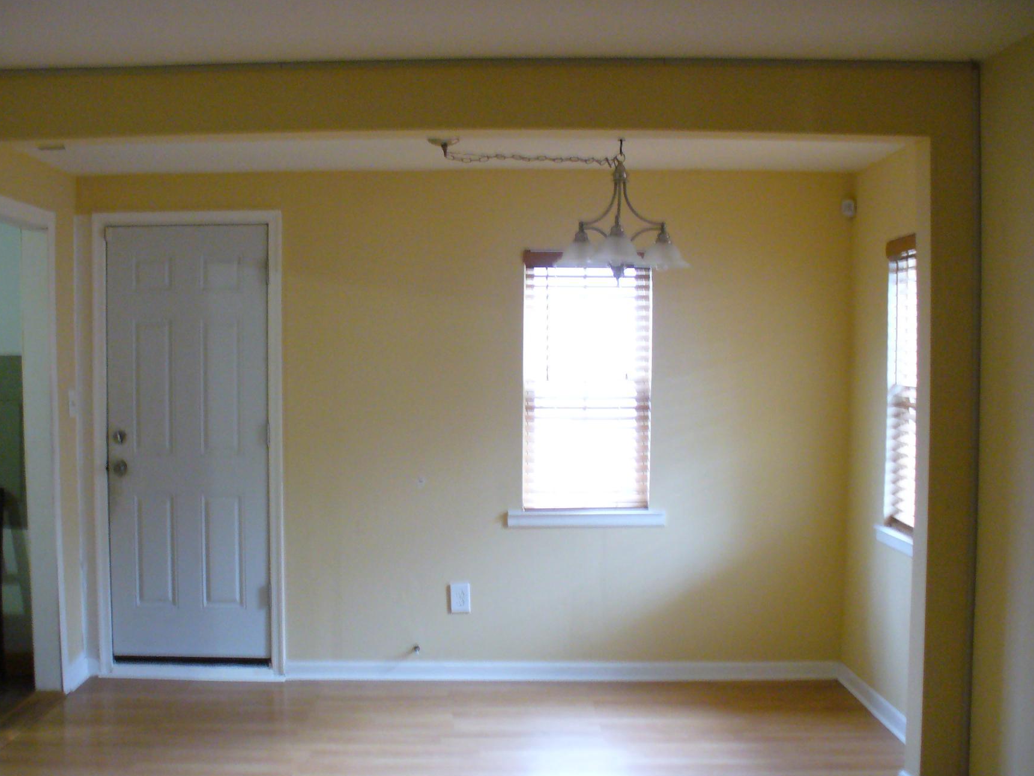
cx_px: 512
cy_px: 438
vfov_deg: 32.8
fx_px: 1314
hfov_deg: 42.9
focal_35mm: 44
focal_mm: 6.1
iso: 200
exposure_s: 1/13
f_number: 2.8
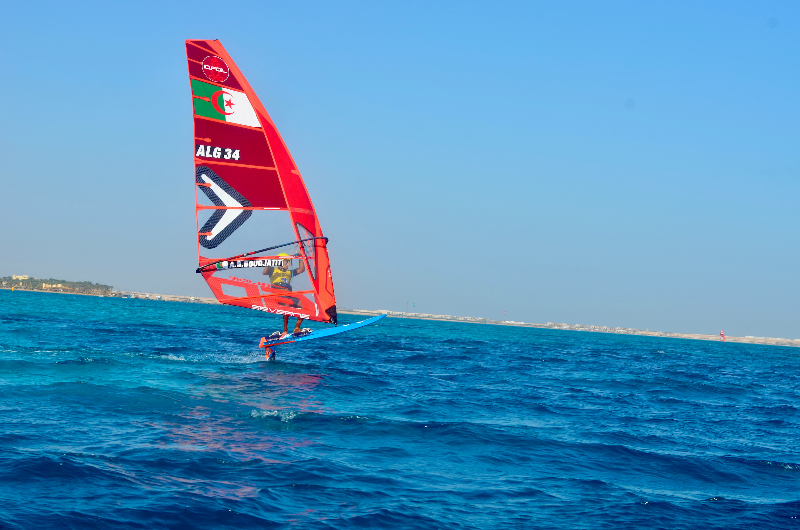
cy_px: 265
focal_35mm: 75
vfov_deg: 18.1
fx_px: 1663
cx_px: 400
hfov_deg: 27.0
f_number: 9
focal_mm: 50
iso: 100
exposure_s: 1/320
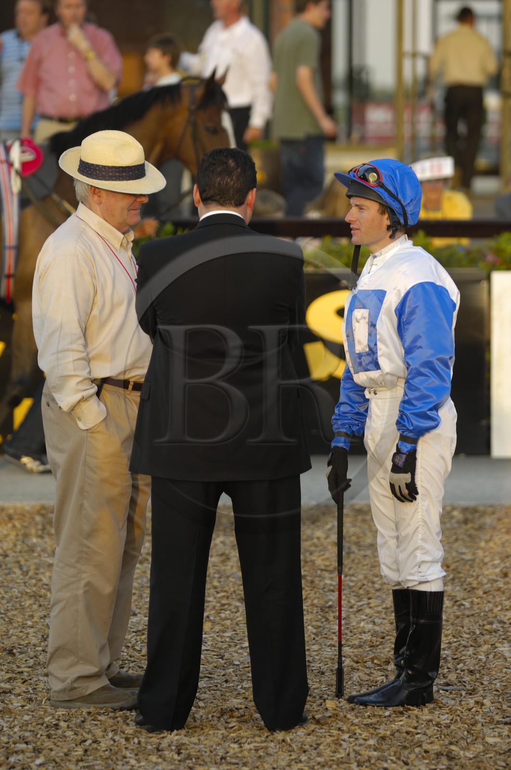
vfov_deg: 10.2
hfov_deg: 6.8
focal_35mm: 202
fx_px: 4324
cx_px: 256
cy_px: 385
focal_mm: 135
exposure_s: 1/350
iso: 200
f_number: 2.8
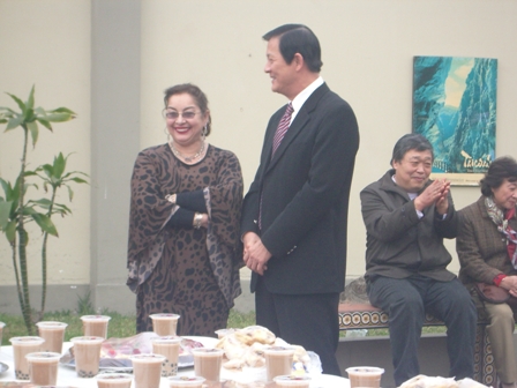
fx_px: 1568
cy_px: 194
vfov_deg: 14.1
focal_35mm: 105
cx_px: 258
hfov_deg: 18.7
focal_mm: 17.4
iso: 200
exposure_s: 1/60
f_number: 4.8
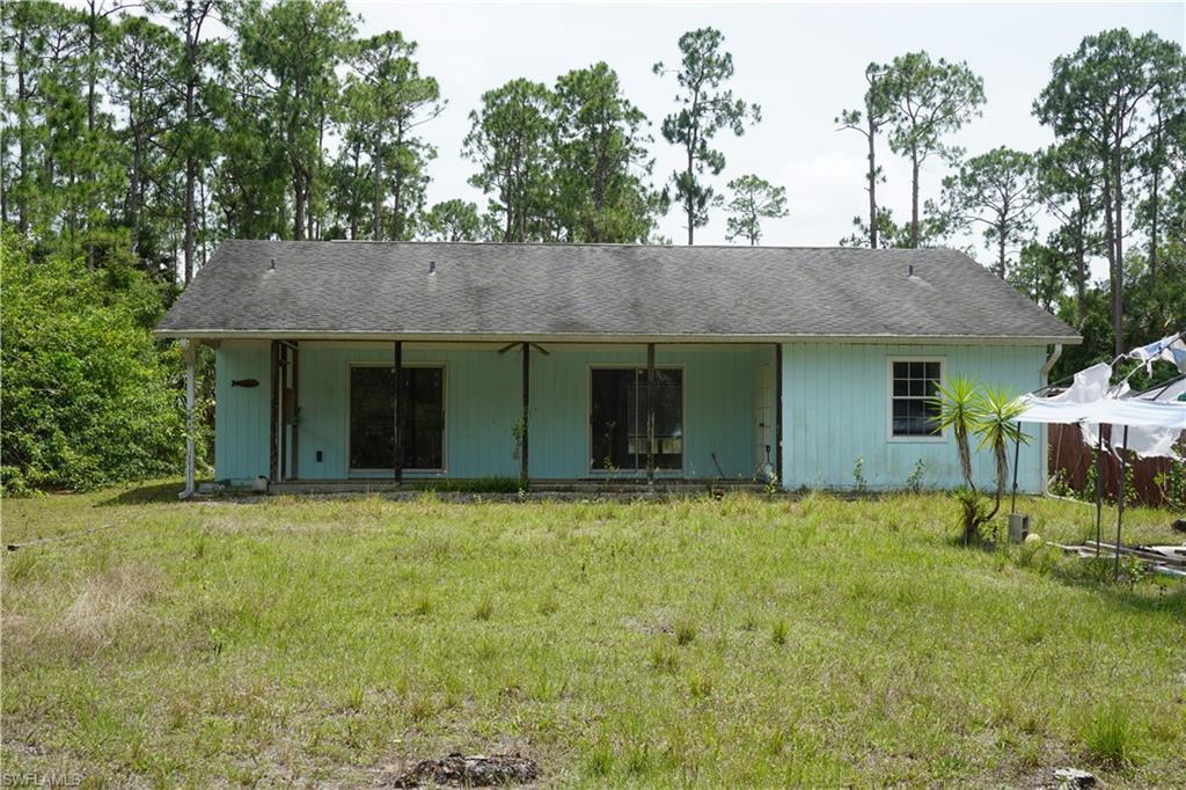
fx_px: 1531
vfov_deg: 28.9
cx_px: 593
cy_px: 395
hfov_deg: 42.3
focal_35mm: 46
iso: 100
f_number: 11
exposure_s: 1/125
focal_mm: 31
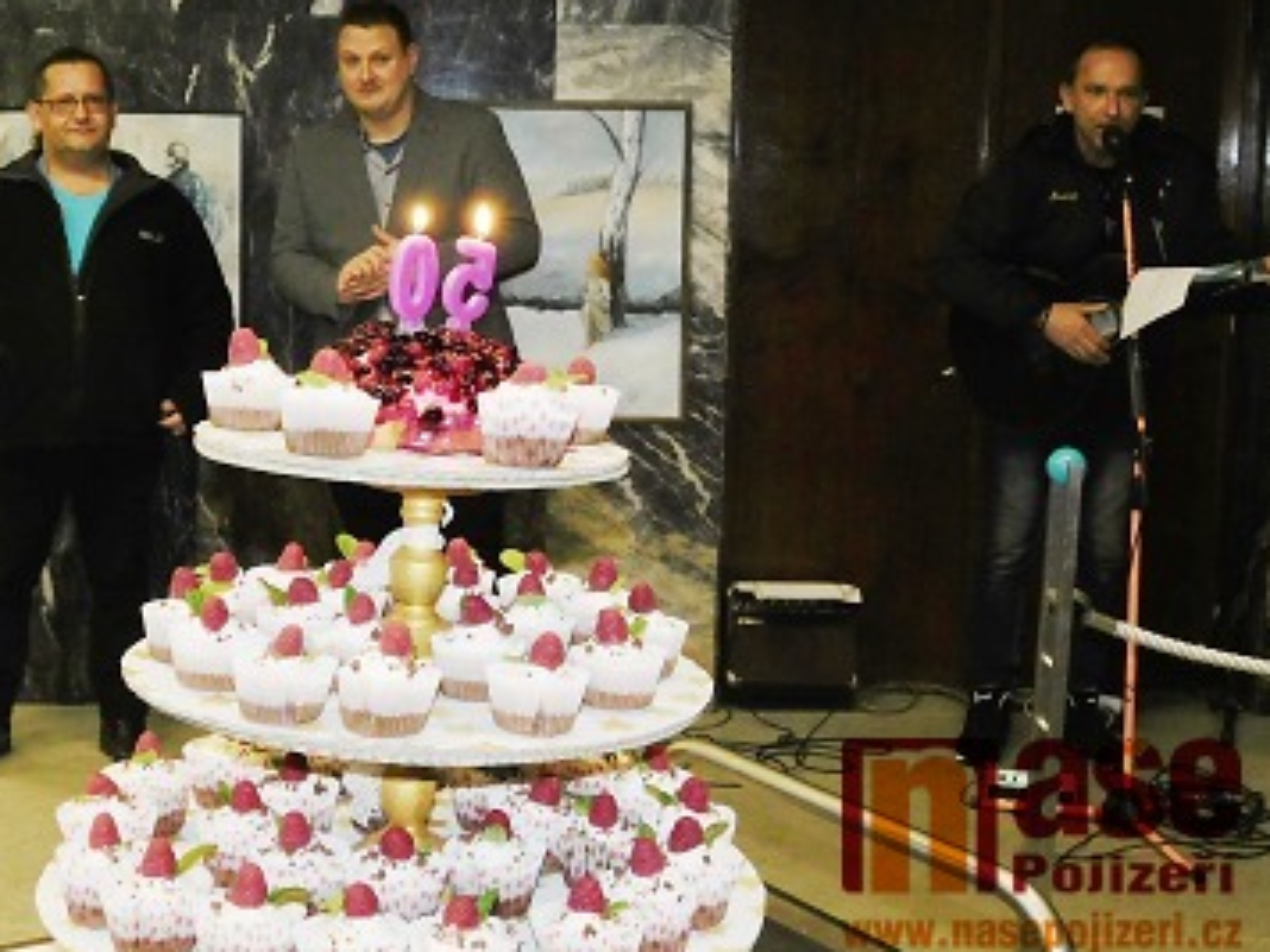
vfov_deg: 32.2
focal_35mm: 45
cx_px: 581
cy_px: 474
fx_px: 1651
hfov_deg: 42.0
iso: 200
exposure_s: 1/30
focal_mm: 7.1
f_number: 3.6
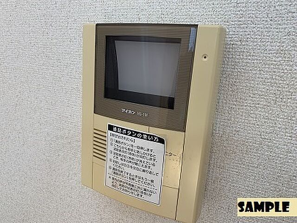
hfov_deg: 67.3
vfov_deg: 53.1
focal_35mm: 26
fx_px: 223
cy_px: 112
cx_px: 148
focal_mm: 4.25
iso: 50
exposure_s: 1/121
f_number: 1.8
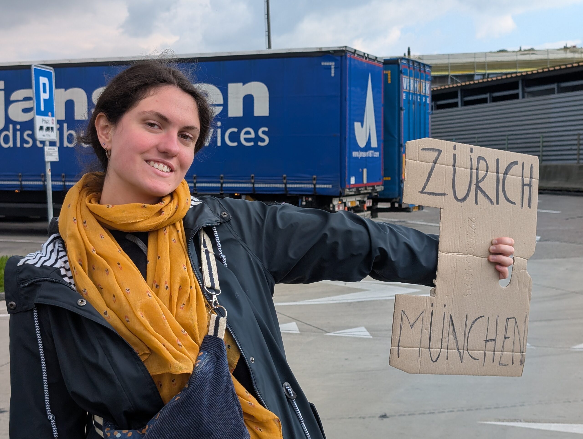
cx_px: 292
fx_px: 826
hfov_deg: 38.9
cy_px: 220
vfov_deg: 29.8
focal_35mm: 49
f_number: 1.68
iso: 21
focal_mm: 6.9
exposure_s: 1/569
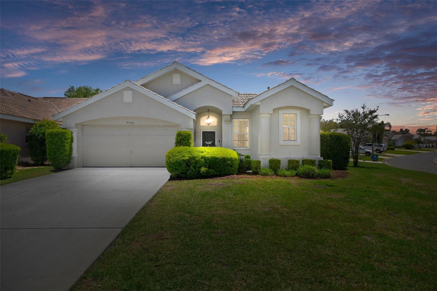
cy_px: 146
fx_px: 255
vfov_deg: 59.5
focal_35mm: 21
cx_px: 218
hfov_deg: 81.2
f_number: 8
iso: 250
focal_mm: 14
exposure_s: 1/200
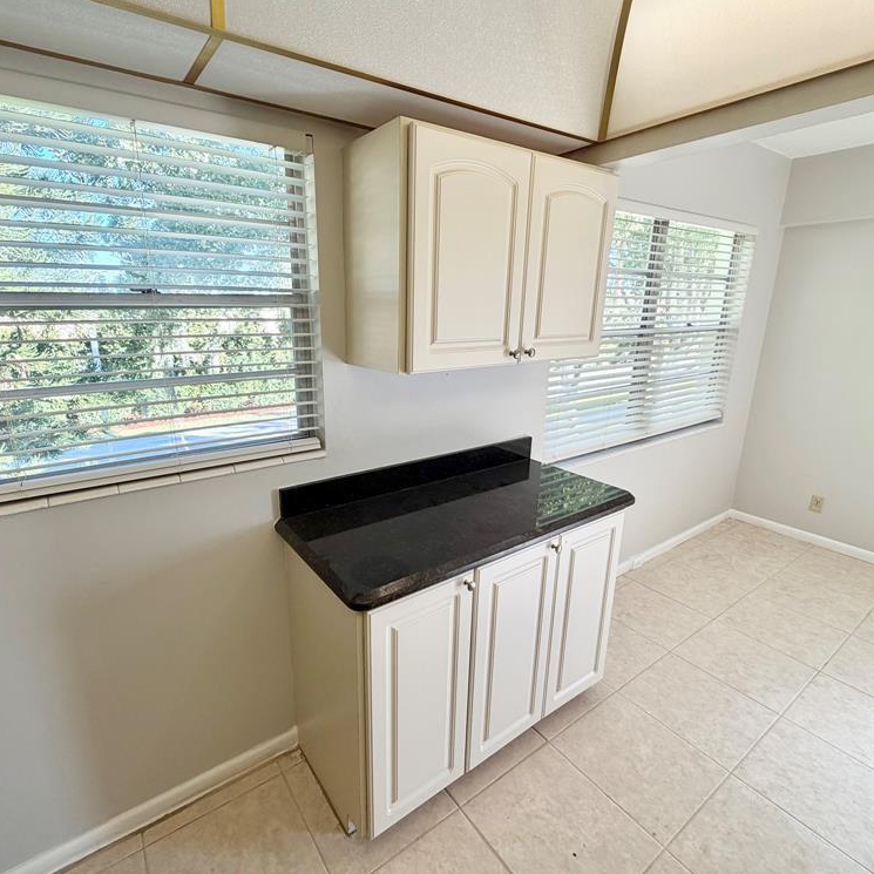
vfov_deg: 84.0
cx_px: 400
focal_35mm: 17
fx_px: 486
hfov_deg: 83.8
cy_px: 429
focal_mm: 2.22
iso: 80
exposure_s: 1/120
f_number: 2.2
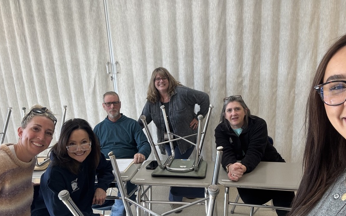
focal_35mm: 31
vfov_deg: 40.3
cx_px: 168
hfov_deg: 61.2
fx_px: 292
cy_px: 135
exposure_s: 1/75
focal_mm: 2.69
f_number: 1.9
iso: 64
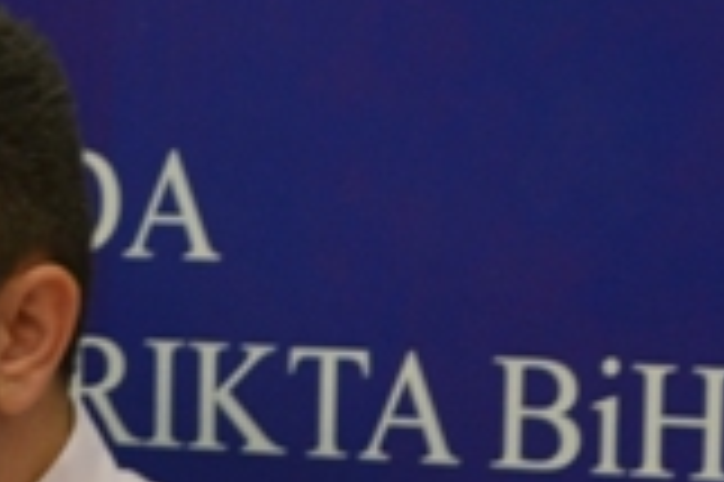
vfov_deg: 4.7
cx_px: -148
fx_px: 5766
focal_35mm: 287
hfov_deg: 7.1
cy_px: 705
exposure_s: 1/60
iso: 720
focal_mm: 48
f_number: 5.6
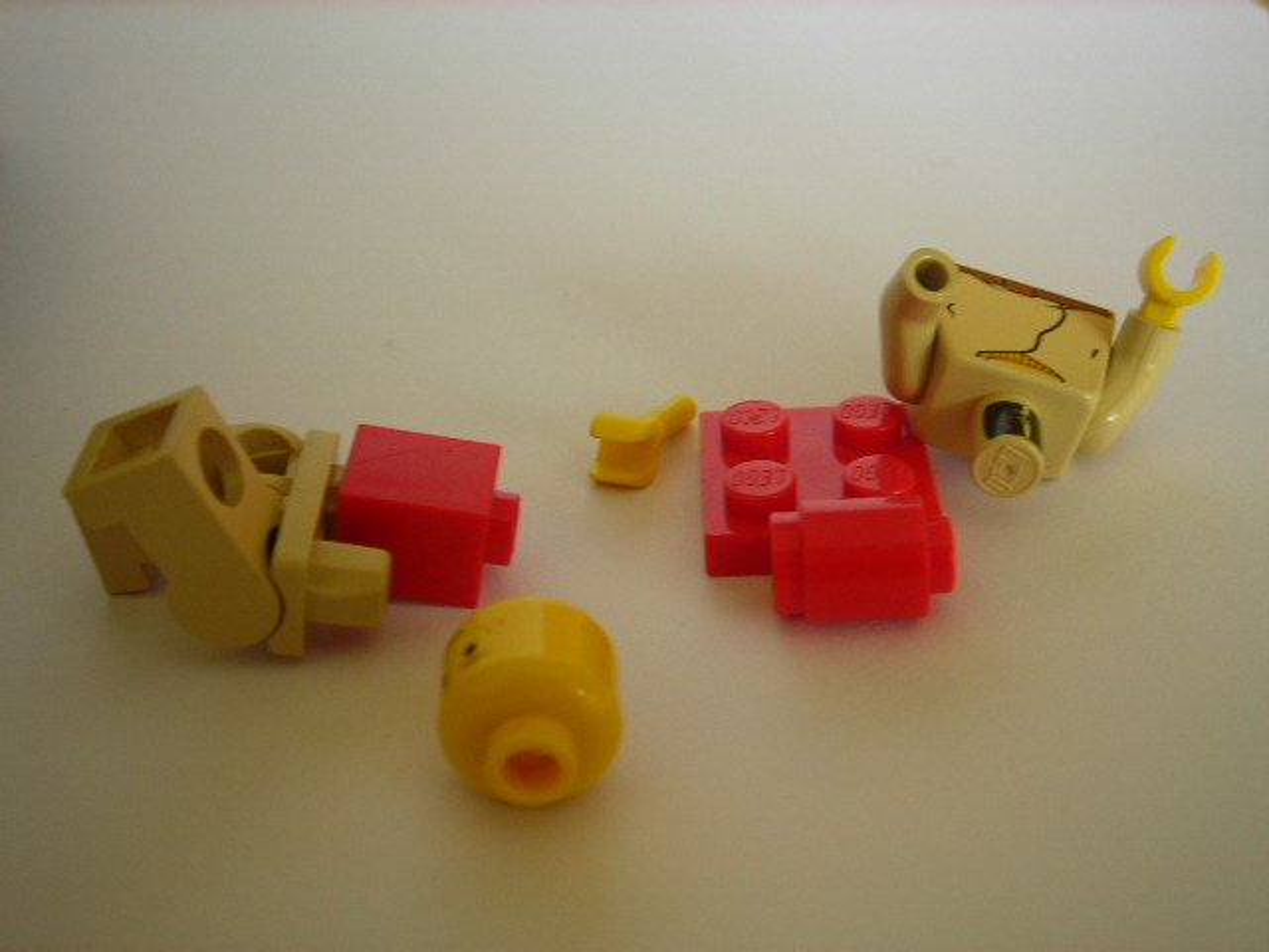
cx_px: 634
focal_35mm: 47
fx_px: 1723
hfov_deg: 40.4
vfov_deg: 30.9
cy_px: 476
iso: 50
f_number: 3.4
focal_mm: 7.8
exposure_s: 1/21.4
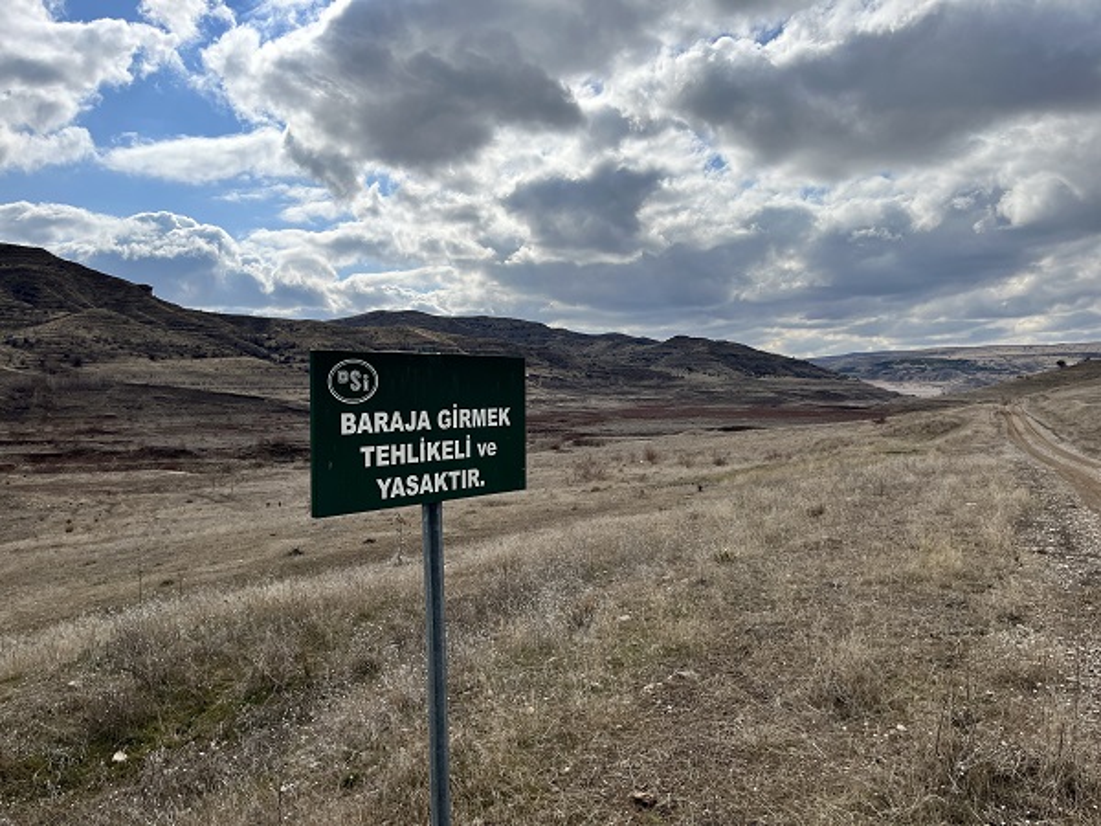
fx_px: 827
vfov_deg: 53.1
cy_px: 413
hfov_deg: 67.3
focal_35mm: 26
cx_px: 550
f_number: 1.6
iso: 50
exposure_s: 1/7874
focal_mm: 5.1
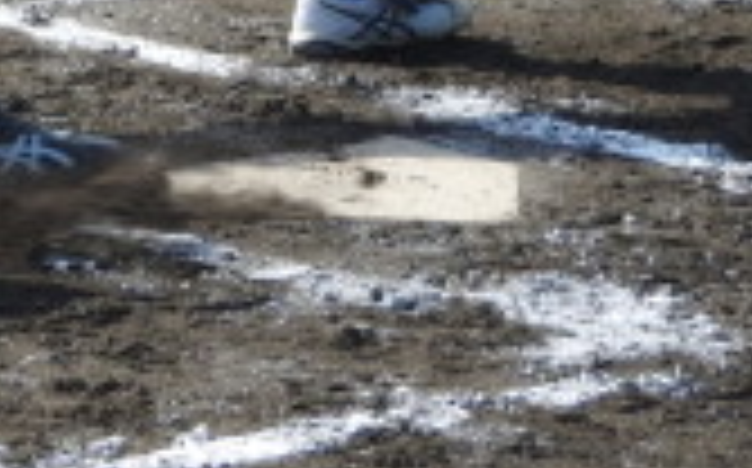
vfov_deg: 3.6
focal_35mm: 362
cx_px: -383
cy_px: -423
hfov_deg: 5.7
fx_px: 7412
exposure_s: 1/400
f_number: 4.8
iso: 100
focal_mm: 17
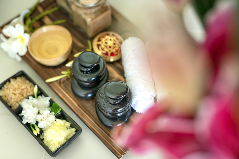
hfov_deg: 39.6
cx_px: 120
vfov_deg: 27.0
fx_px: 332
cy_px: 80
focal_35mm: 50
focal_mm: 50
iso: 1250
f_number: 2.2
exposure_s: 1/60
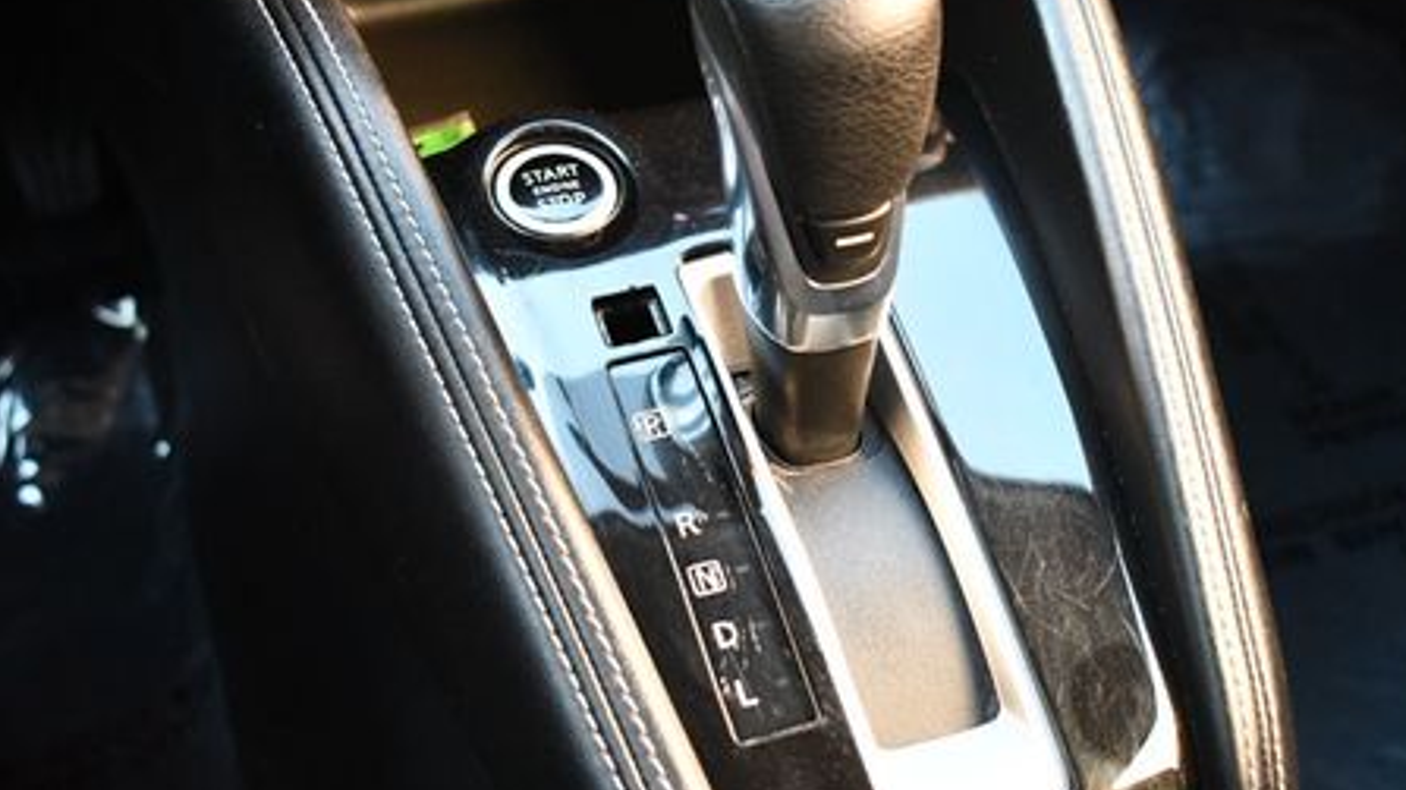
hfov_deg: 38.4
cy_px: 422
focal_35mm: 54
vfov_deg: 22.2
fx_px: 2012
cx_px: 796
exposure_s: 1/100
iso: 3200
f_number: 4
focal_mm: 24
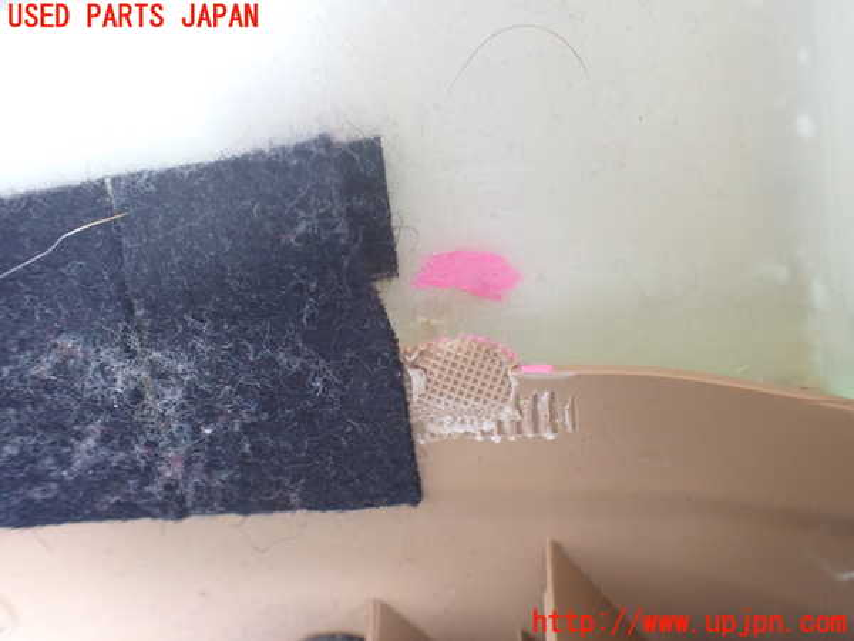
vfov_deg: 46.8
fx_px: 740
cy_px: 320
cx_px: 427
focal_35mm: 30
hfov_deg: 60.0
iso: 800
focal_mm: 5.4
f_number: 2.3
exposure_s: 1/30
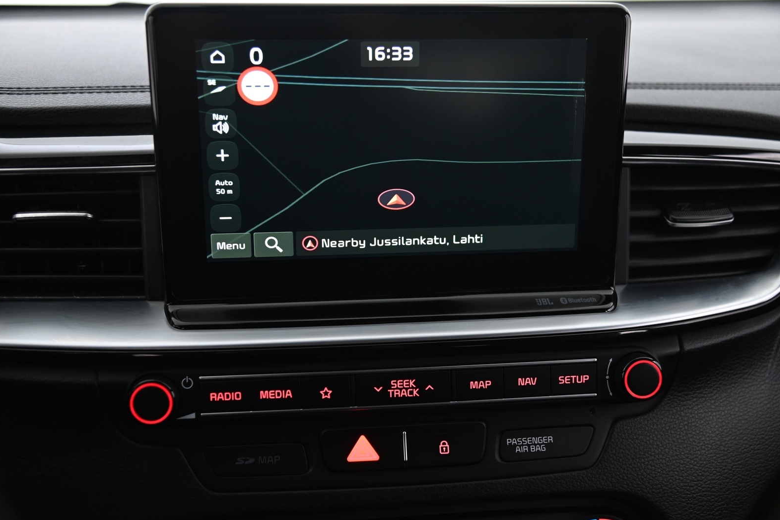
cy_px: 261
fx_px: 888
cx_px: 386
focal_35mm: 41
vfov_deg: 32.6
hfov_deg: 47.4
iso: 2000
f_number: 4
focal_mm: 40
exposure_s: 1/25
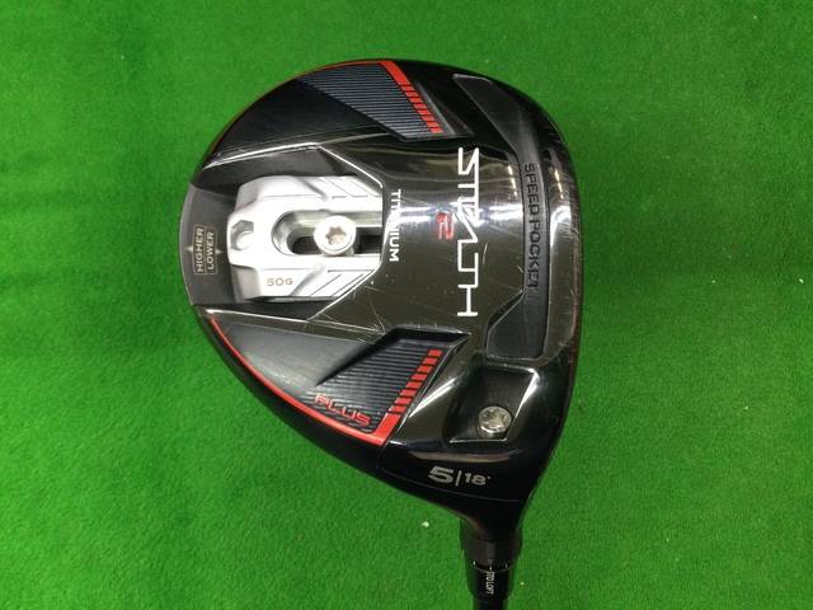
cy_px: 305
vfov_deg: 45.4
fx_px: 728
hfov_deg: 58.4
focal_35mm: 31
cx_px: 406
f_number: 2.4
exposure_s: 1/30
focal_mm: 3.3
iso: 125
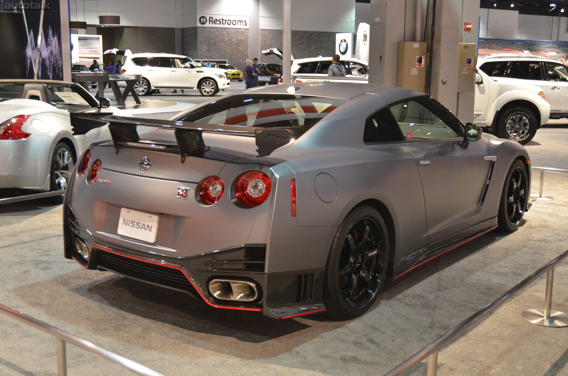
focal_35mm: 42
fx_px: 661
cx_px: 284
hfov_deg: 46.5
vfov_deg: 31.8
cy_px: 188
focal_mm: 28
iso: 1600
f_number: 4
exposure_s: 1/60
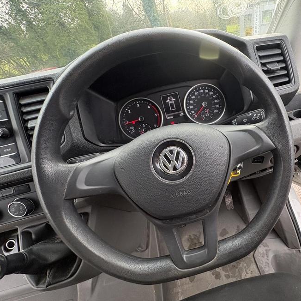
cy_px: 150
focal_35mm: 17
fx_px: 167
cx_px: 204
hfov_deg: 80.8
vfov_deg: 84.0
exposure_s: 1/130
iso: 125
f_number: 2.2
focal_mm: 2.22
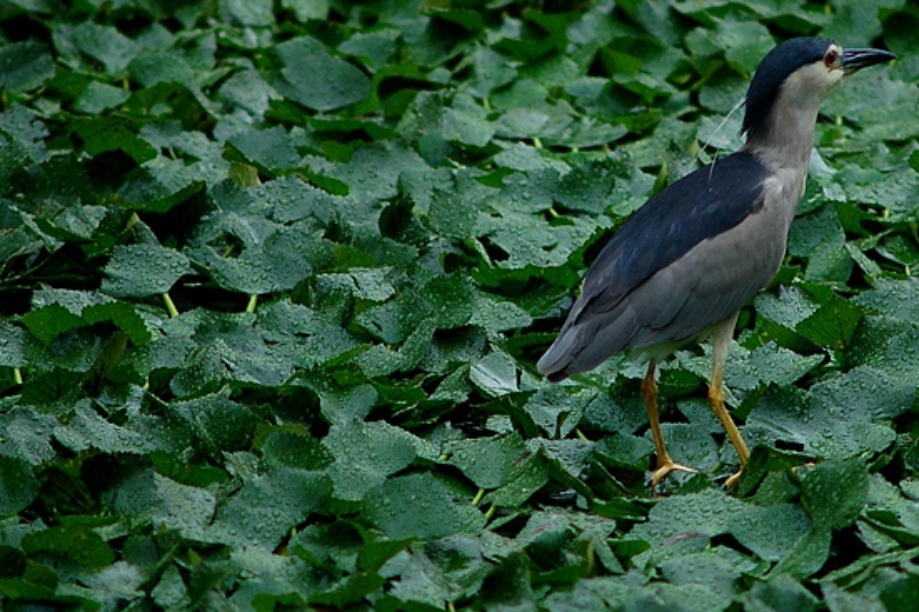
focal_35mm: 585
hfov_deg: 3.5
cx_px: 667
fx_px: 14928
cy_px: 178
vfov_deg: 2.3
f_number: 4
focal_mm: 210
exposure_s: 1/80
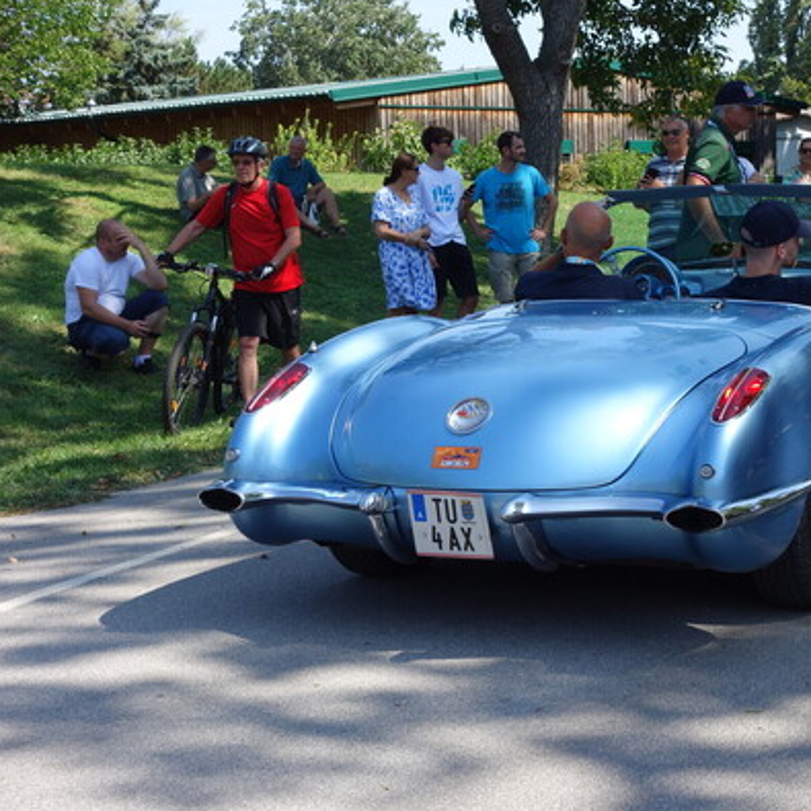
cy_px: 402
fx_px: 1882
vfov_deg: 24.3
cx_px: 600
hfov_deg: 24.1
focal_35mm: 71
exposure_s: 1/250
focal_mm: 20.41
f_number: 5.6
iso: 125
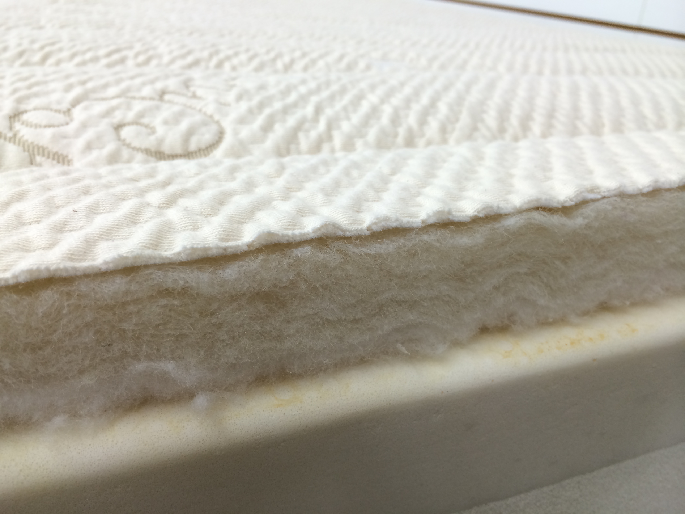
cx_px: 342
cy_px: 257
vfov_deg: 46.8
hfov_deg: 60.0
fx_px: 594
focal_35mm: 30
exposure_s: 1/30
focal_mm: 4.12
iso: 40
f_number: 2.2
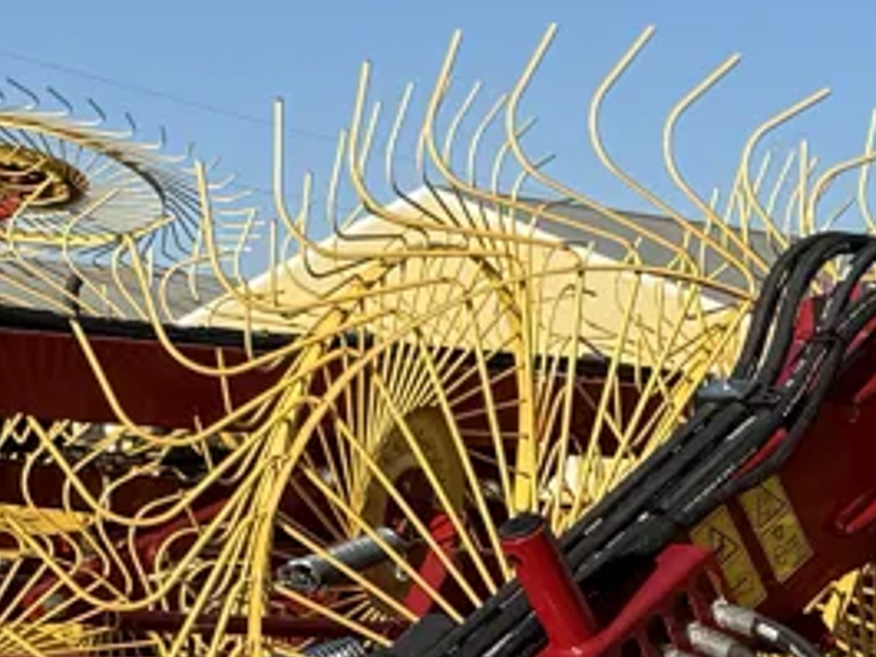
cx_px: 1507
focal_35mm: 145
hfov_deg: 12.6
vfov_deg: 9.7
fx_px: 3671
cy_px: 1159
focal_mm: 6.76
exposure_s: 1/3145
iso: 80
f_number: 1.78
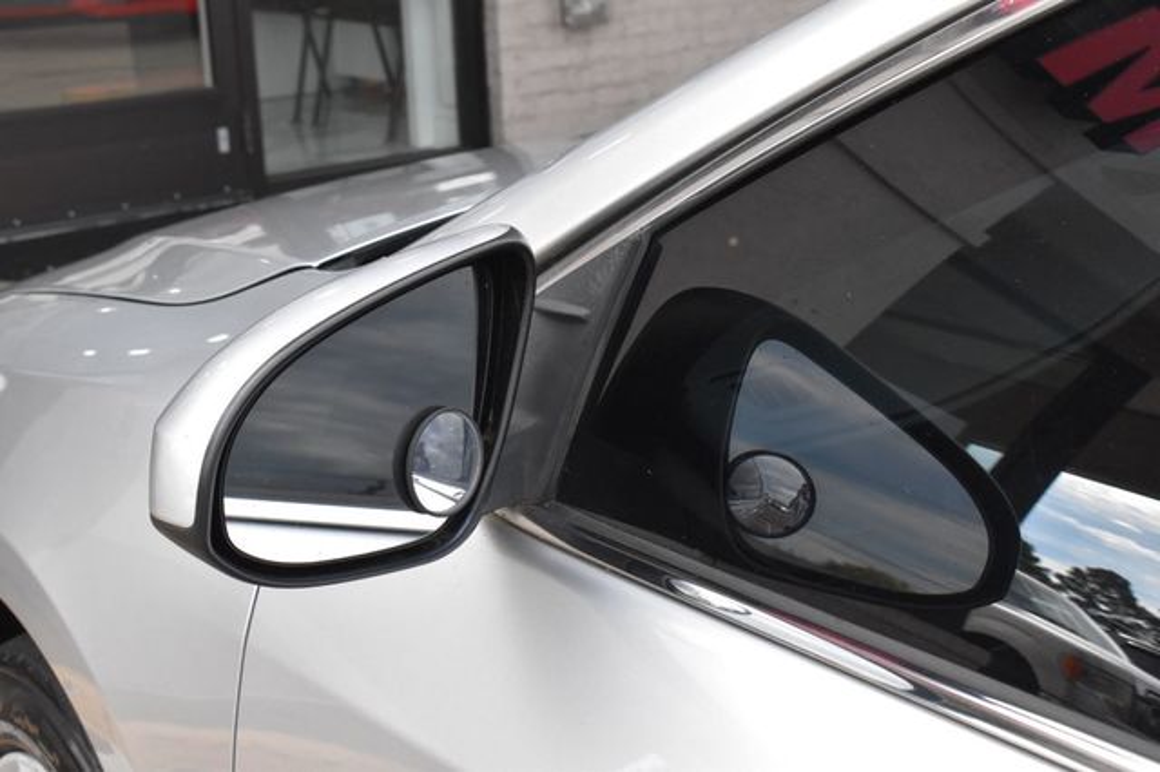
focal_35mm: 63
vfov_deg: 21.5
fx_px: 2029
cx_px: 580
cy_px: 386
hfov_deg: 31.9
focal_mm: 42
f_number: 11
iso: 2500
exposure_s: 1/500
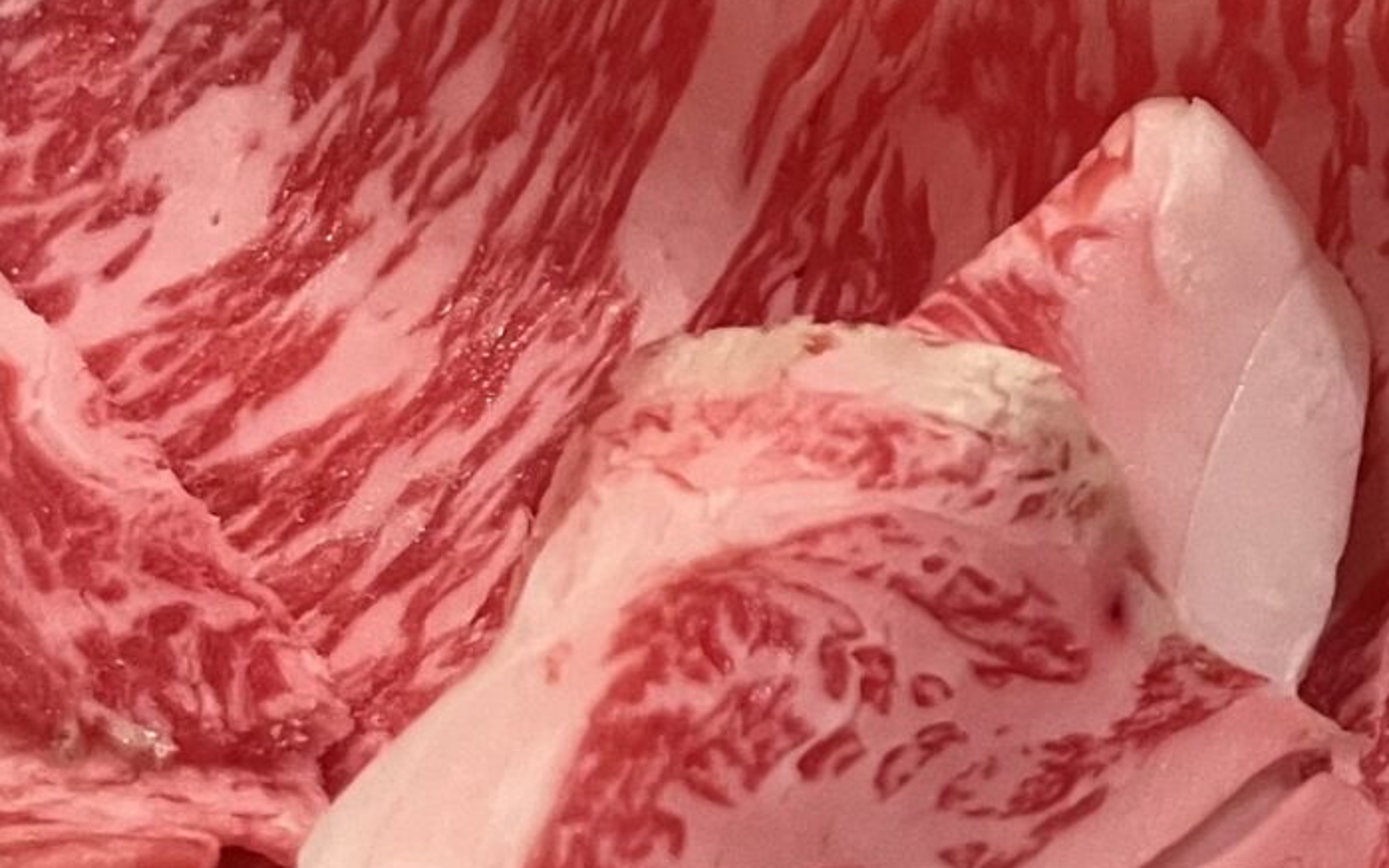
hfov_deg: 18.9
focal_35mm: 101
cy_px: 83
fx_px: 3824
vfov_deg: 12.9
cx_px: 1872
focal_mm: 5.1
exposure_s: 1/33
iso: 400
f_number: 1.6
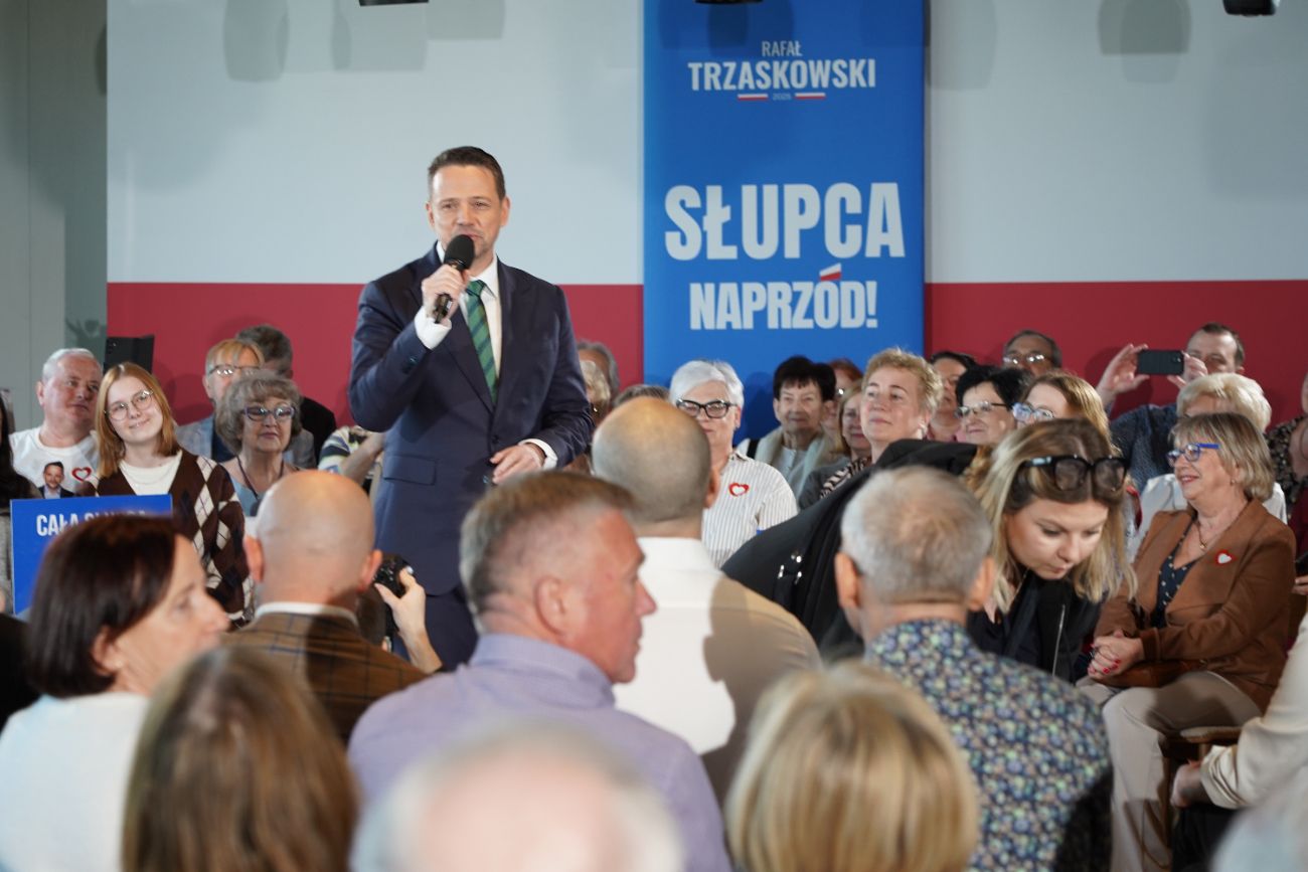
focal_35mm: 105
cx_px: 654
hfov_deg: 19.5
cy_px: 436
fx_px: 3815
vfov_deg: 13.0
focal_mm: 105
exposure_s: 1/100
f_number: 5.6
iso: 1000
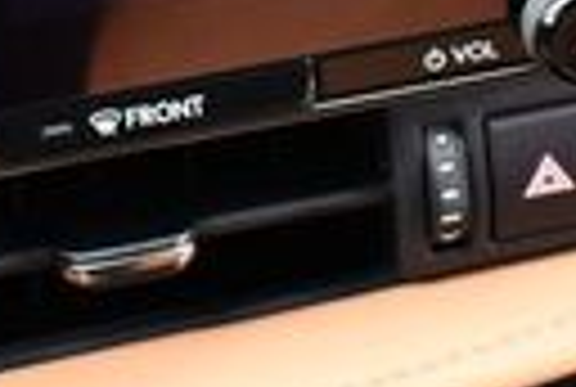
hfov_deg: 11.4
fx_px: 2887
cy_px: -279
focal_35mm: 180
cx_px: 220
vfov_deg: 7.5
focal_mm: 18
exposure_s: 1/160
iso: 800
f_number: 3.5
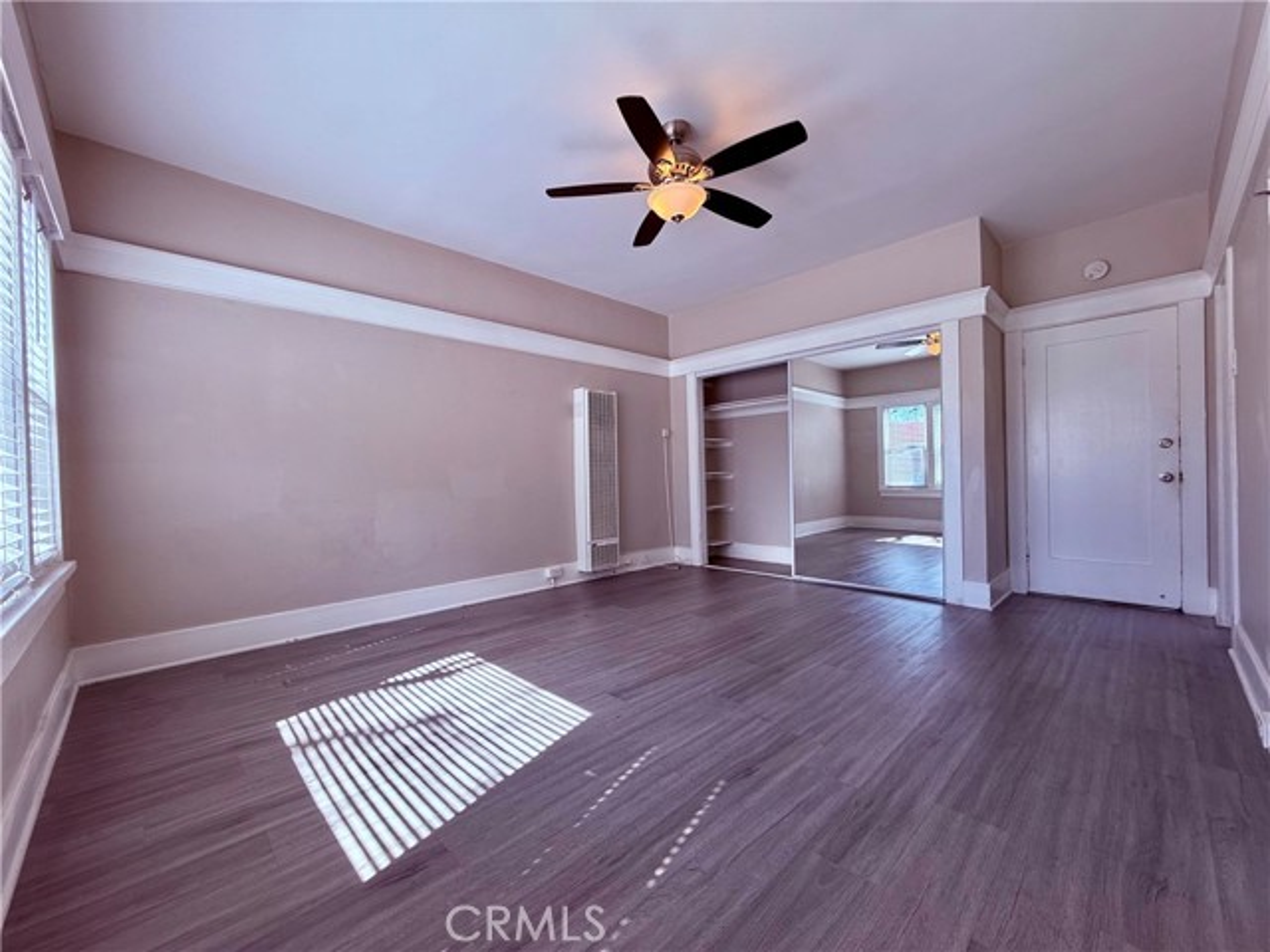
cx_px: 635
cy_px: 476
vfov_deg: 85.7
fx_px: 514
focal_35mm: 14
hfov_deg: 102.1
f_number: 2.2
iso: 64
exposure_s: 1/198
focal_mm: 2.22
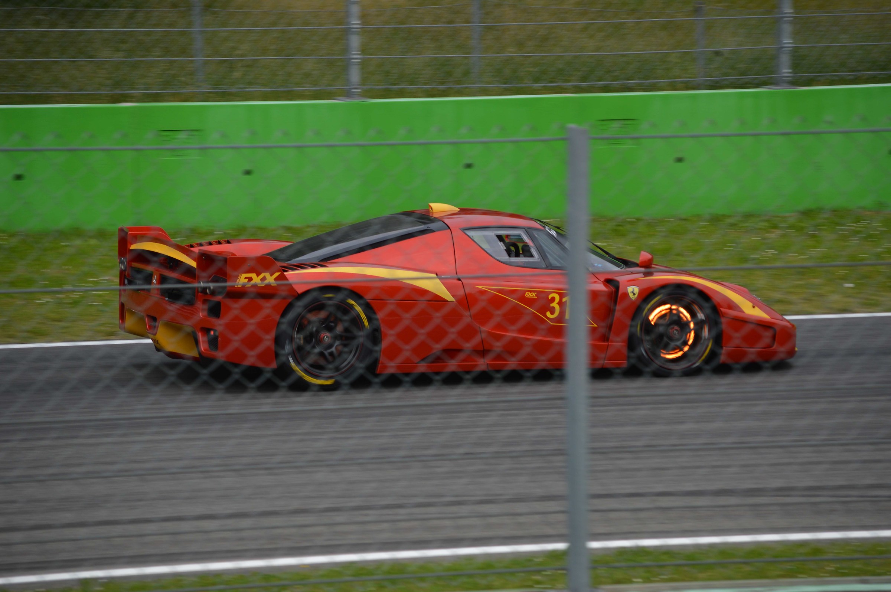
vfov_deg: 5.4
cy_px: 296
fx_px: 6305
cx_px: 446
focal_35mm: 255
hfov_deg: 8.1
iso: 100
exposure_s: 1/640
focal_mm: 170
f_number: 5
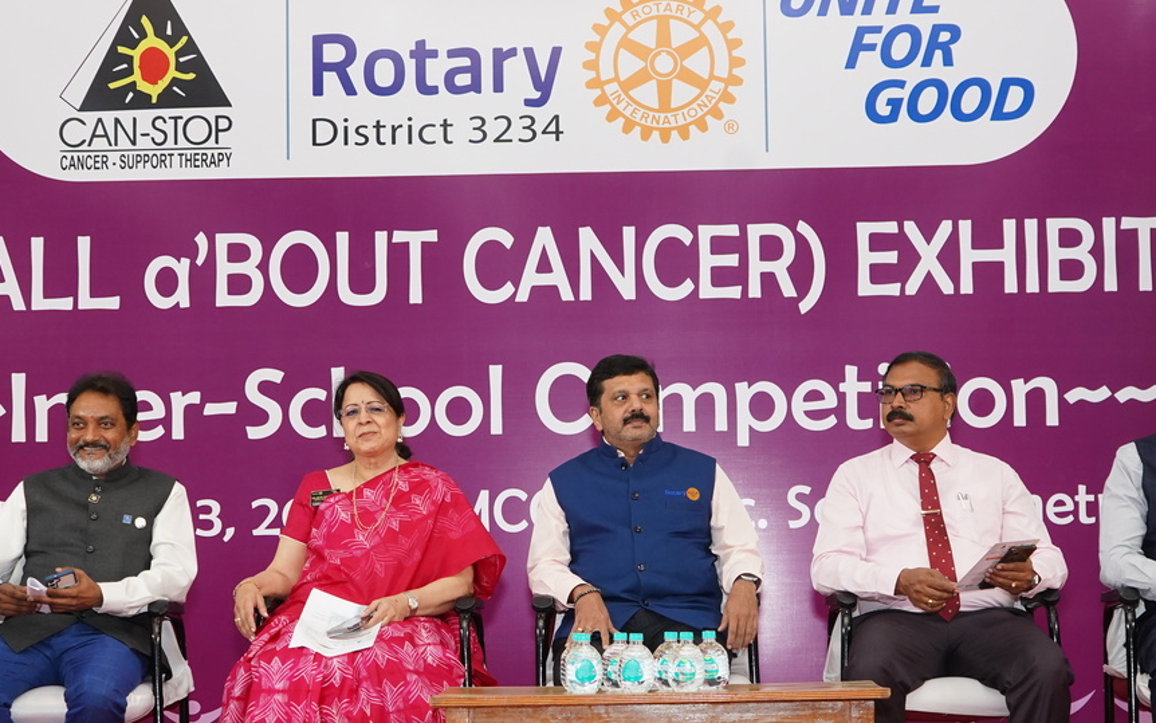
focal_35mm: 78
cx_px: 558
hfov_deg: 26.5
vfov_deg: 16.7
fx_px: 2458
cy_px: 449
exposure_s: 1/160
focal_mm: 44
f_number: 5.6
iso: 1250
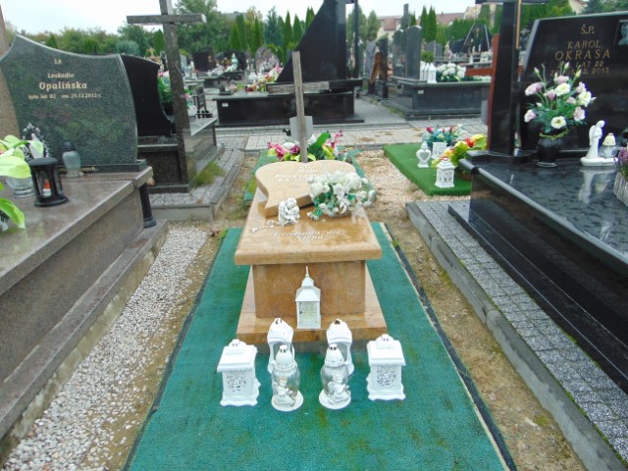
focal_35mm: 25
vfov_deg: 54.9
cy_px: 236
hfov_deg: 69.4
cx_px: 314
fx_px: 454
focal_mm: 4.5
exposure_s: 1/60
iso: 80
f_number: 3
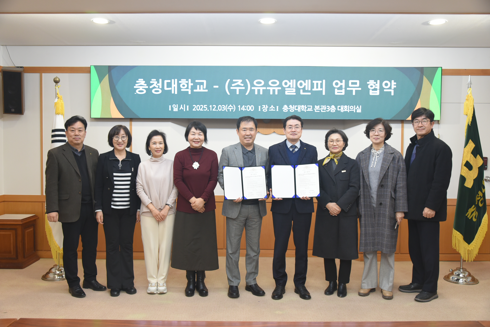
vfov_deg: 41.1
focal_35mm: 32
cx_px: 245
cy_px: 164
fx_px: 436
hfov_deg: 58.7
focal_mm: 32
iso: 2000
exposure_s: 1/100
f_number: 5
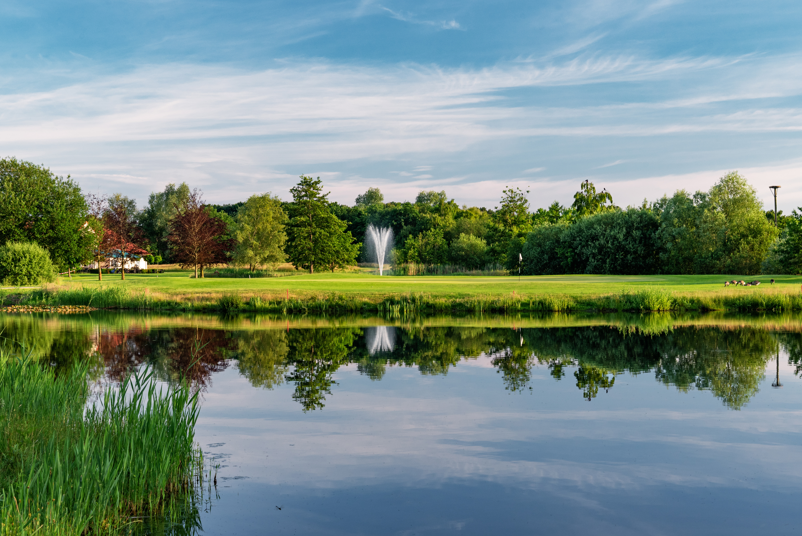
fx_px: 1203
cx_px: 393
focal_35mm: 54
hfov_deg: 36.9
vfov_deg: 25.1
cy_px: 268
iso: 400
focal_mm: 52
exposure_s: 1/60
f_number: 11
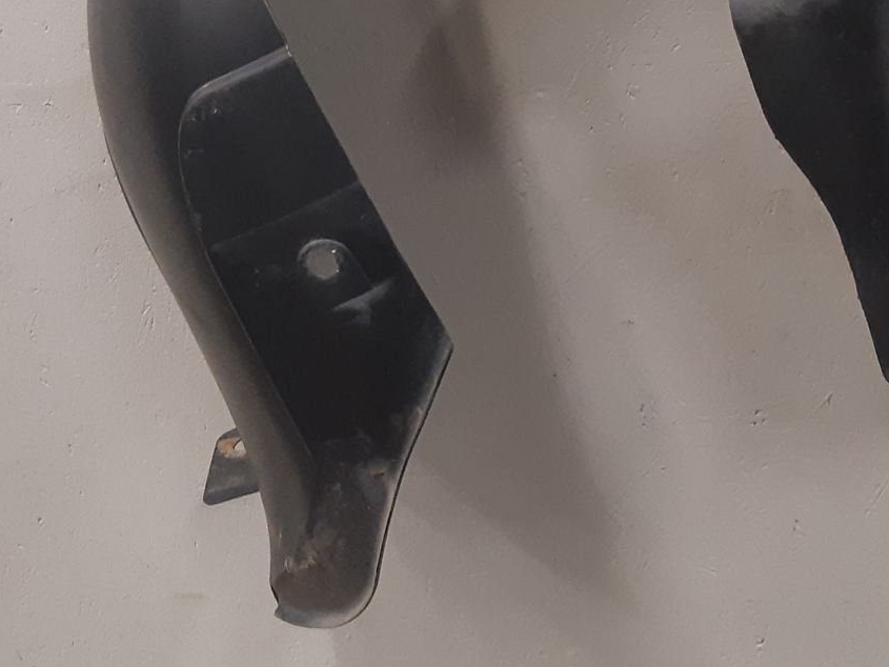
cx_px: 560
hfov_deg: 30.6
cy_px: -104
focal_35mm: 63
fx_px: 1618
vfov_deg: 21.8
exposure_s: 1/50
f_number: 1.7
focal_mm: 3.93
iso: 200
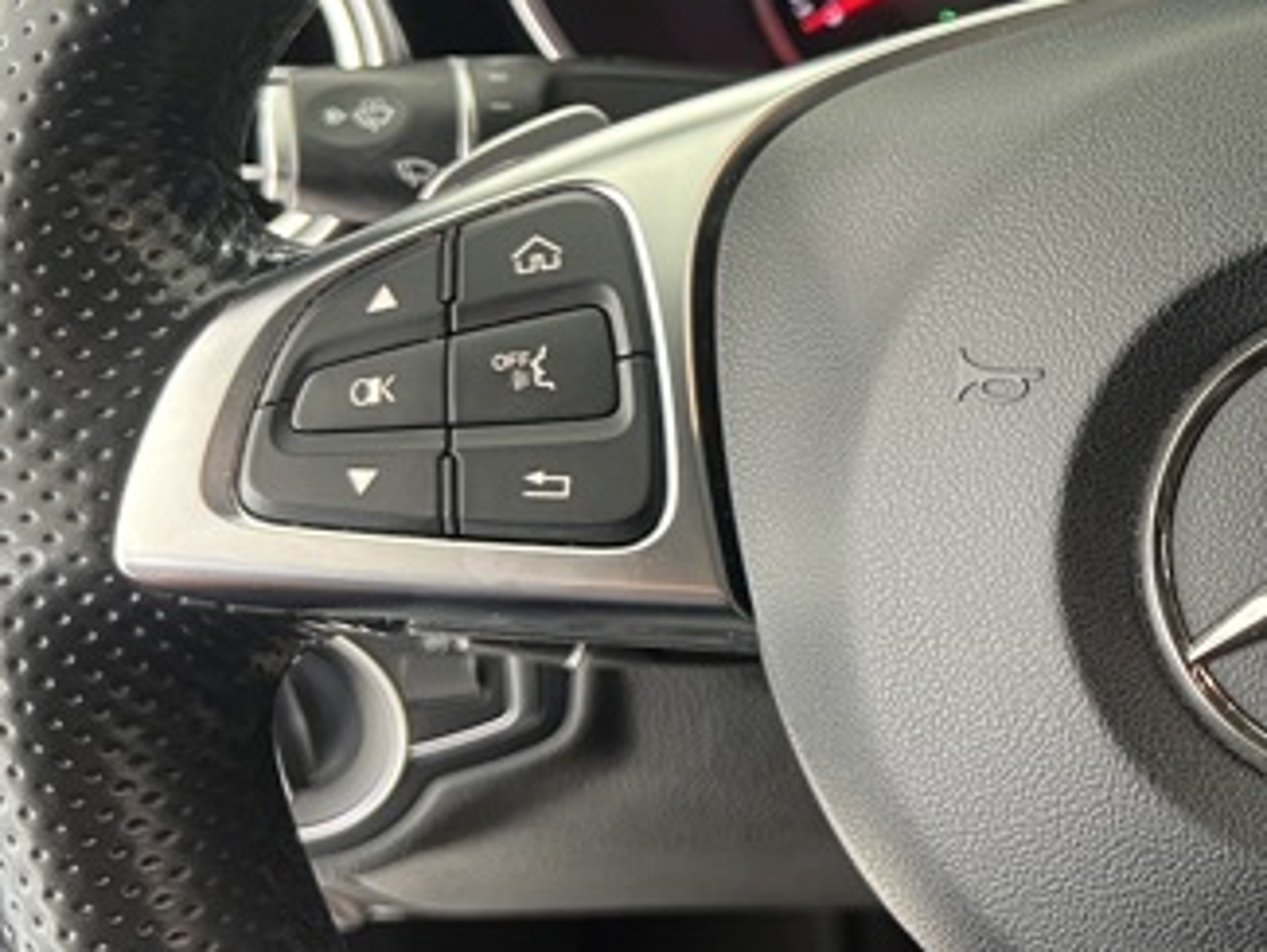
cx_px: 1372
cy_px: 304
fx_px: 2343
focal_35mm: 64
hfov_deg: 27.8
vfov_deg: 22.8
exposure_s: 1/50
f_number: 1.5
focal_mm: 5.7
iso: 250
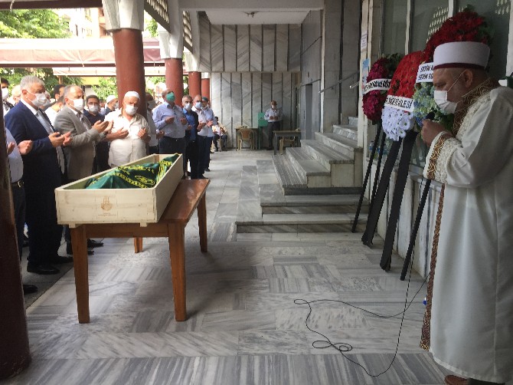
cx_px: 256
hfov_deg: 61.7
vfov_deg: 48.2
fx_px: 430
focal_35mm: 29
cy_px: 192
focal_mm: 4.15
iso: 32
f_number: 2.2
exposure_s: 1/104
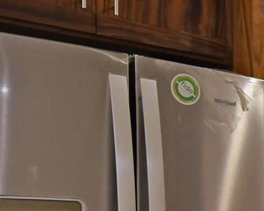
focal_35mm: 89
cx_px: 480
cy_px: 253
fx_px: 695
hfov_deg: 17.4
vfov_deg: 16.6
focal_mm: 10
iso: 200
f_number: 4.5
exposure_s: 1/10
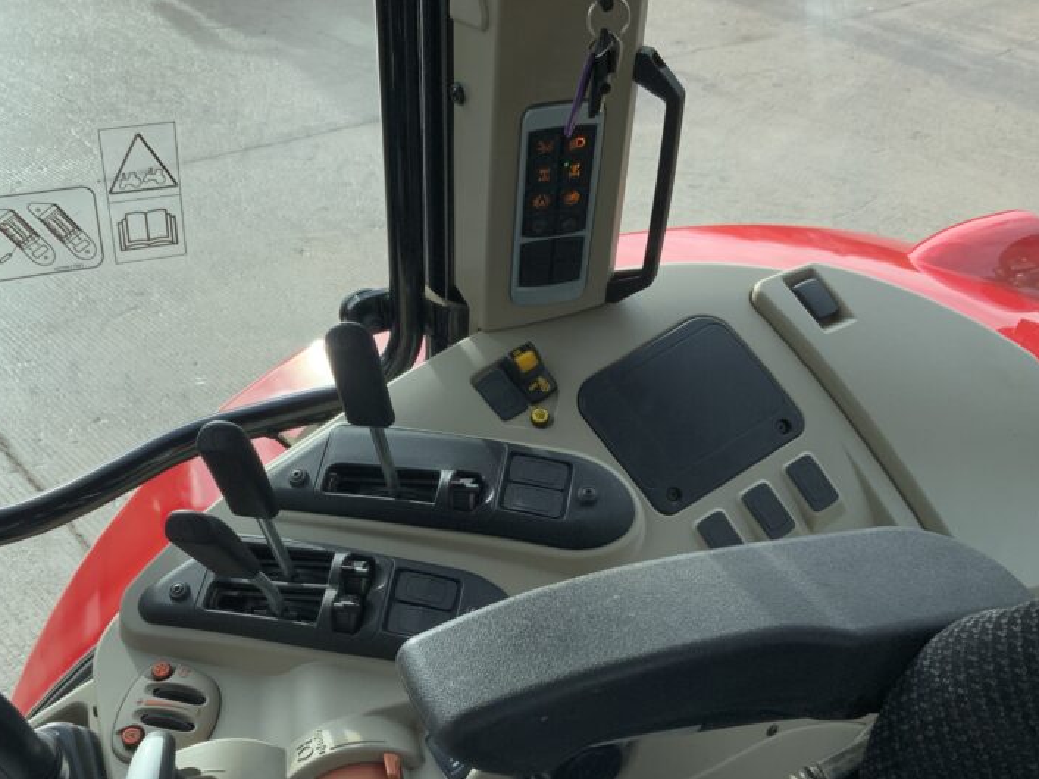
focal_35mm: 42
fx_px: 1260
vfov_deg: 34.0
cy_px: 535
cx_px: 431
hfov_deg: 44.6
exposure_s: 1/683
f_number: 1.8
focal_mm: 3
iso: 16
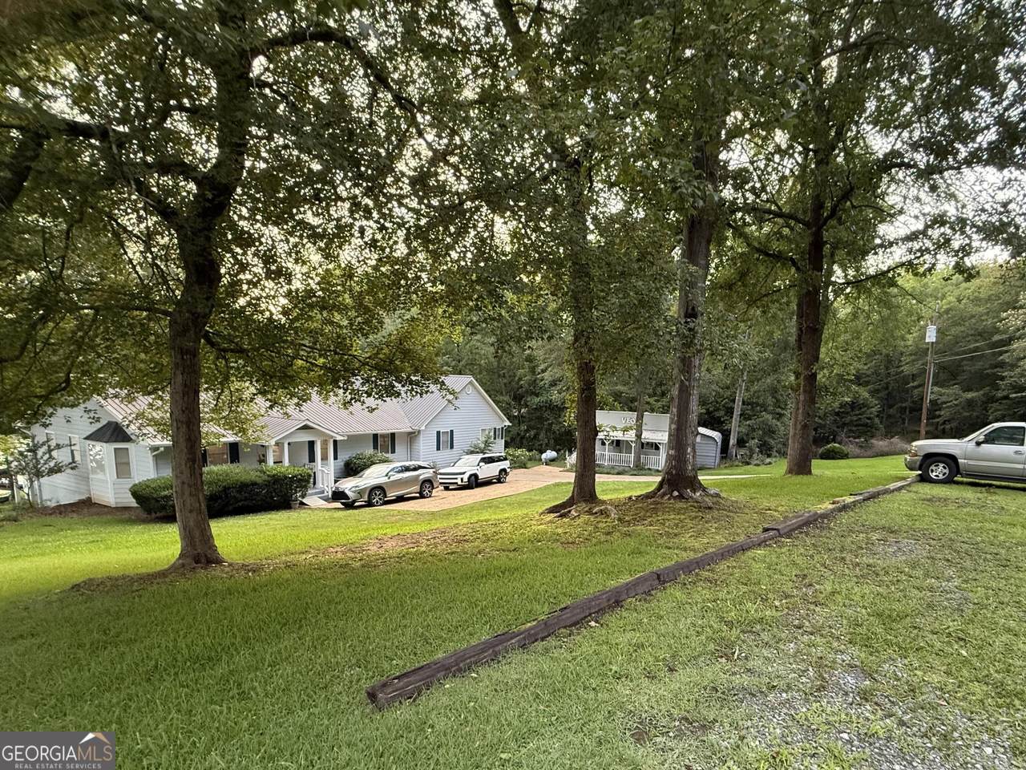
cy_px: 385
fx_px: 415
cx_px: 513
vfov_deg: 85.7
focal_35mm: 14
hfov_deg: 102.1
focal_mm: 2.22
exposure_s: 1/75
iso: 320
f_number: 2.2
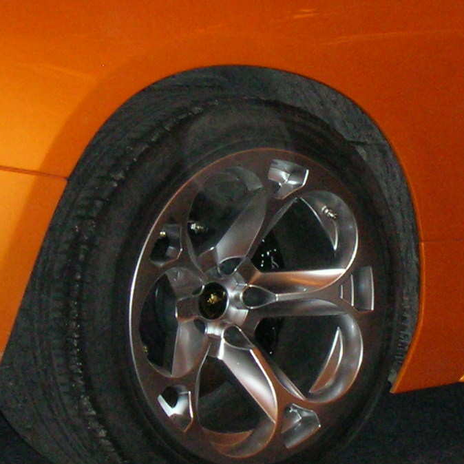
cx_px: 330
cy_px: 168
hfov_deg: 14.6
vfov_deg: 14.6
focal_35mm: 119
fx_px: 1805
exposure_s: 1/60.1
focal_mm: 5.8
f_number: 3
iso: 200
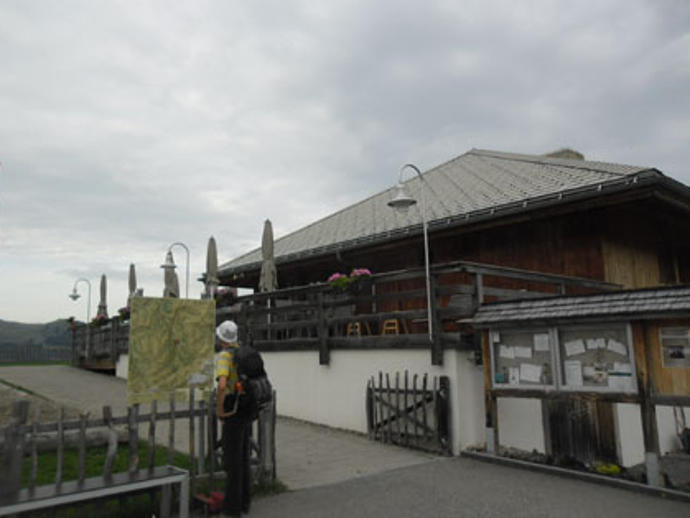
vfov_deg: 48.3
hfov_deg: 61.6
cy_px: 243
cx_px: 321
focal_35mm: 29
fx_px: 579
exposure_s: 1/291
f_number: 3.5
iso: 80
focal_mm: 4.9
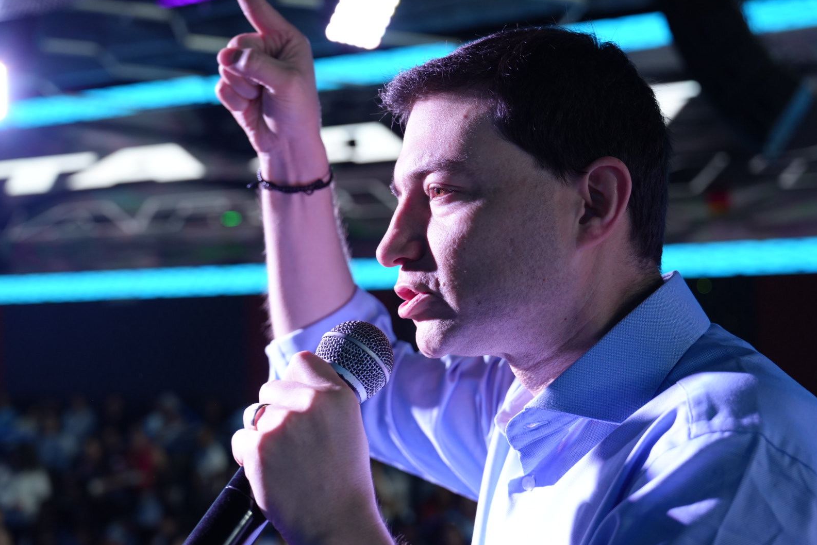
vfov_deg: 27.0
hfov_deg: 39.6
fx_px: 1135
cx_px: 407
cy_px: 272
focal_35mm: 50
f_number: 4
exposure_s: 1/160
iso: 1250
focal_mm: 49
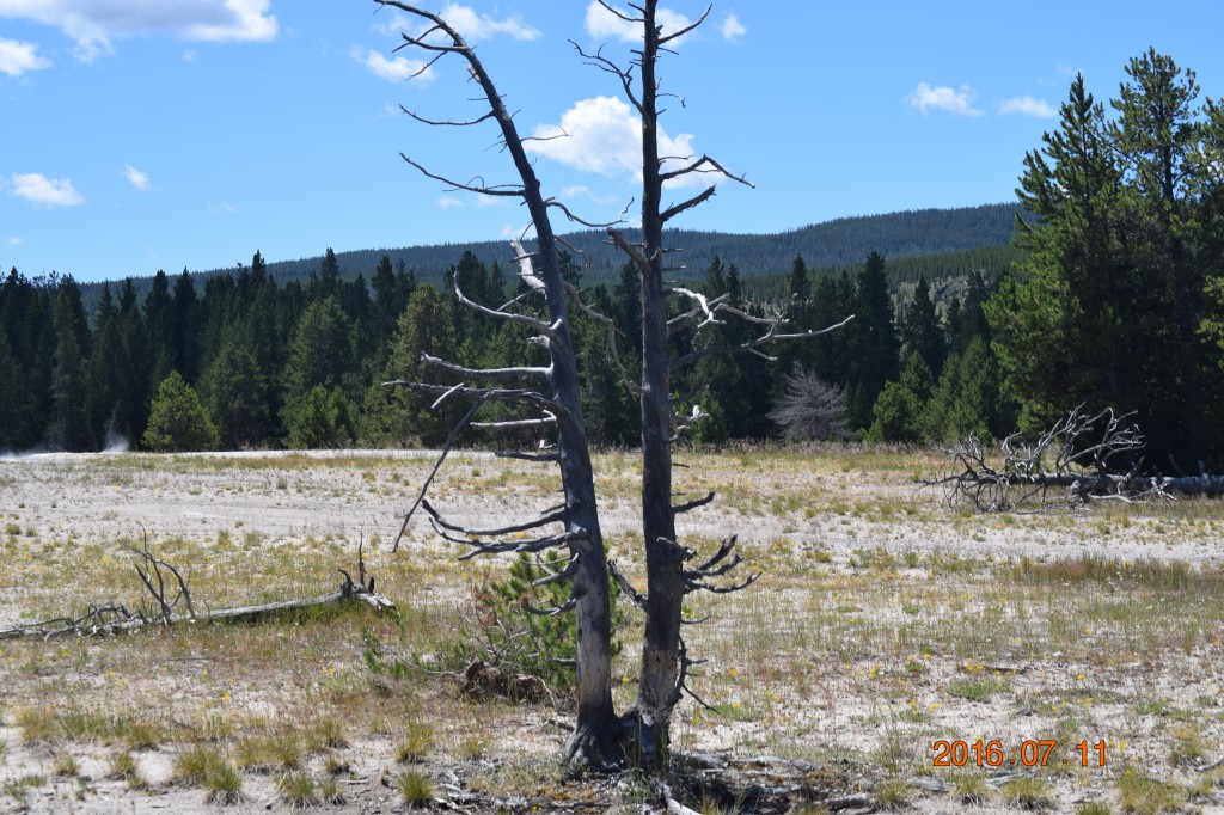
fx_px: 2804
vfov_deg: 16.5
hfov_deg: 24.6
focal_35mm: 82
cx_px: 612
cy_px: 408
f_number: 9
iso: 200
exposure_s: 1/320
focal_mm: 55
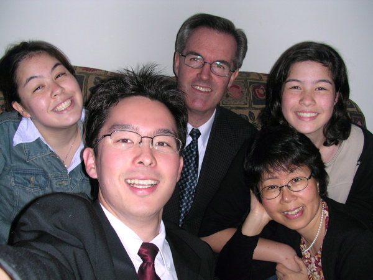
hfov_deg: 50.1
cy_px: 140
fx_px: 399
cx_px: 186
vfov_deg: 38.7
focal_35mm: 37
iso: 100
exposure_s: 1/60
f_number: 2.7
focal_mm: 5.6
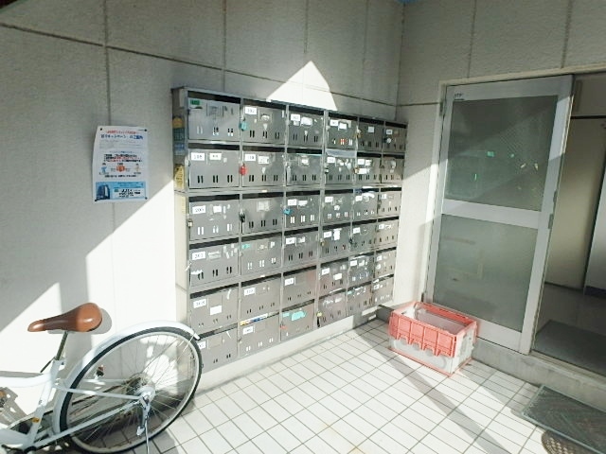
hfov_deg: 79.0
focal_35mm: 21
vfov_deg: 63.4
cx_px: 303
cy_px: 227
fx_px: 368
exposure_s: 1/500
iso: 125
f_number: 6
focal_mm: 3.7
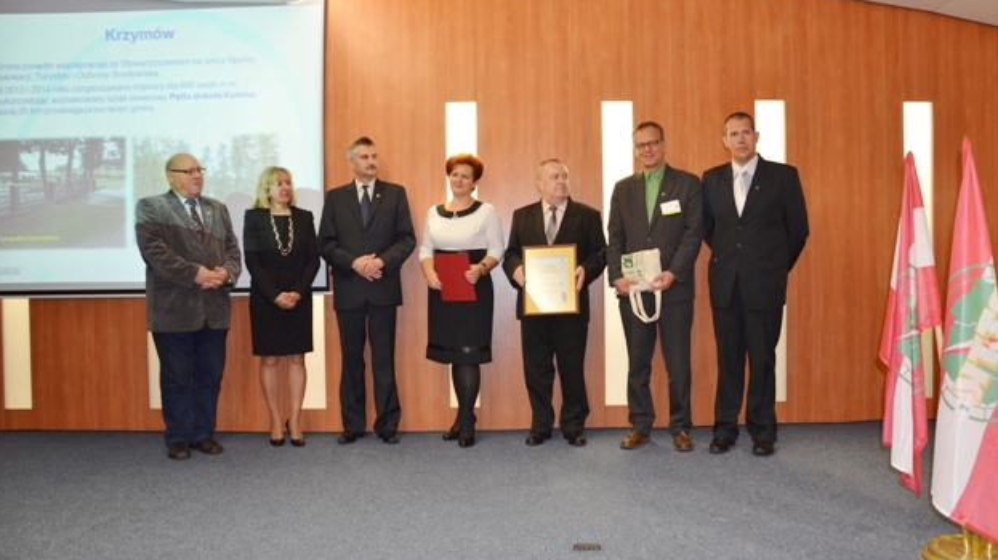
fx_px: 767
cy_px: 275
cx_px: 505
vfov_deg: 40.1
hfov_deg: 66.1
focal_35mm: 29
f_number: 3.5
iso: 1100
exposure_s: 1/60
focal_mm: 18
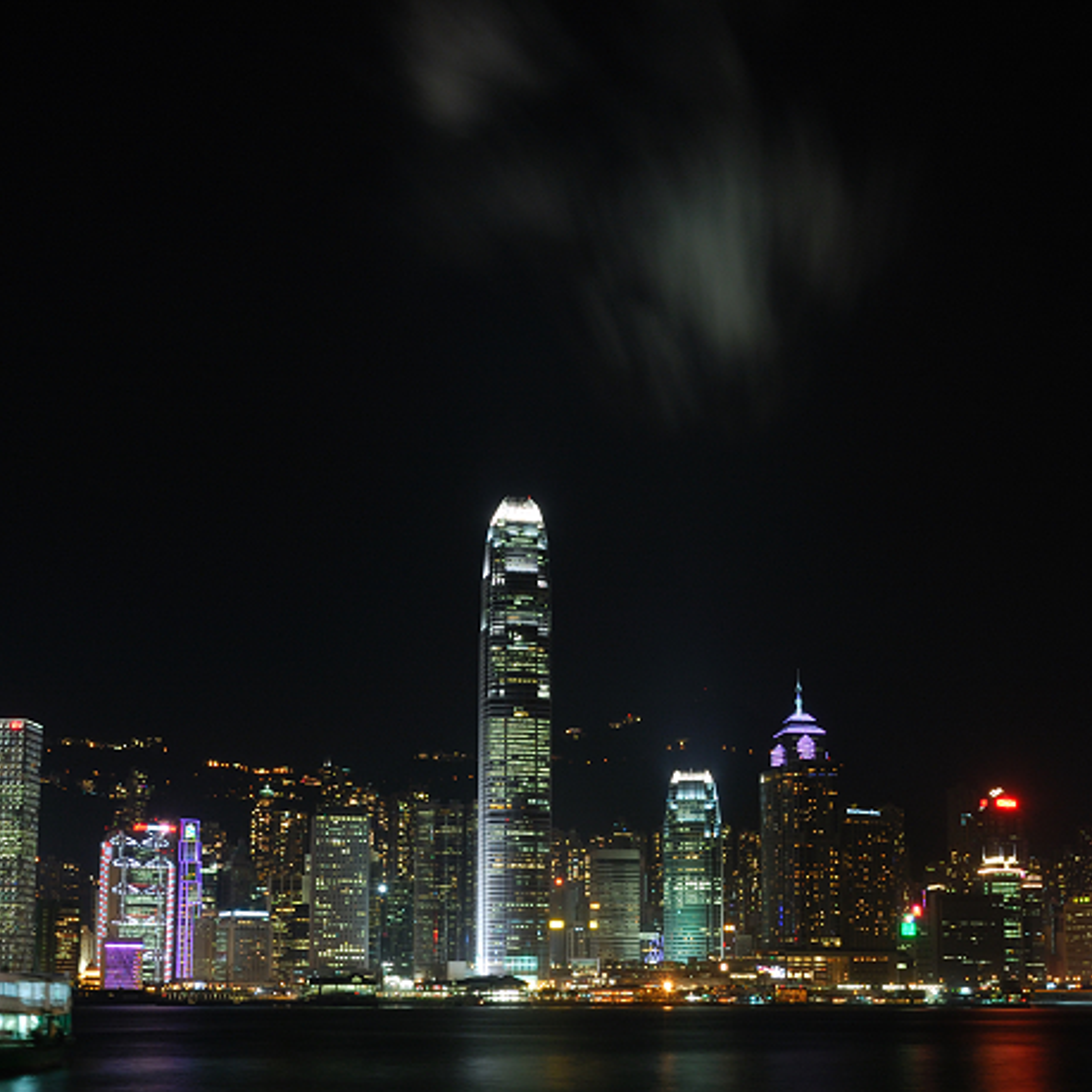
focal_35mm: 49
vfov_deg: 34.6
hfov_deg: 34.9
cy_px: 728
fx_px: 1736
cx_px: 542
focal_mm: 25
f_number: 16
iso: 100
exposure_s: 28
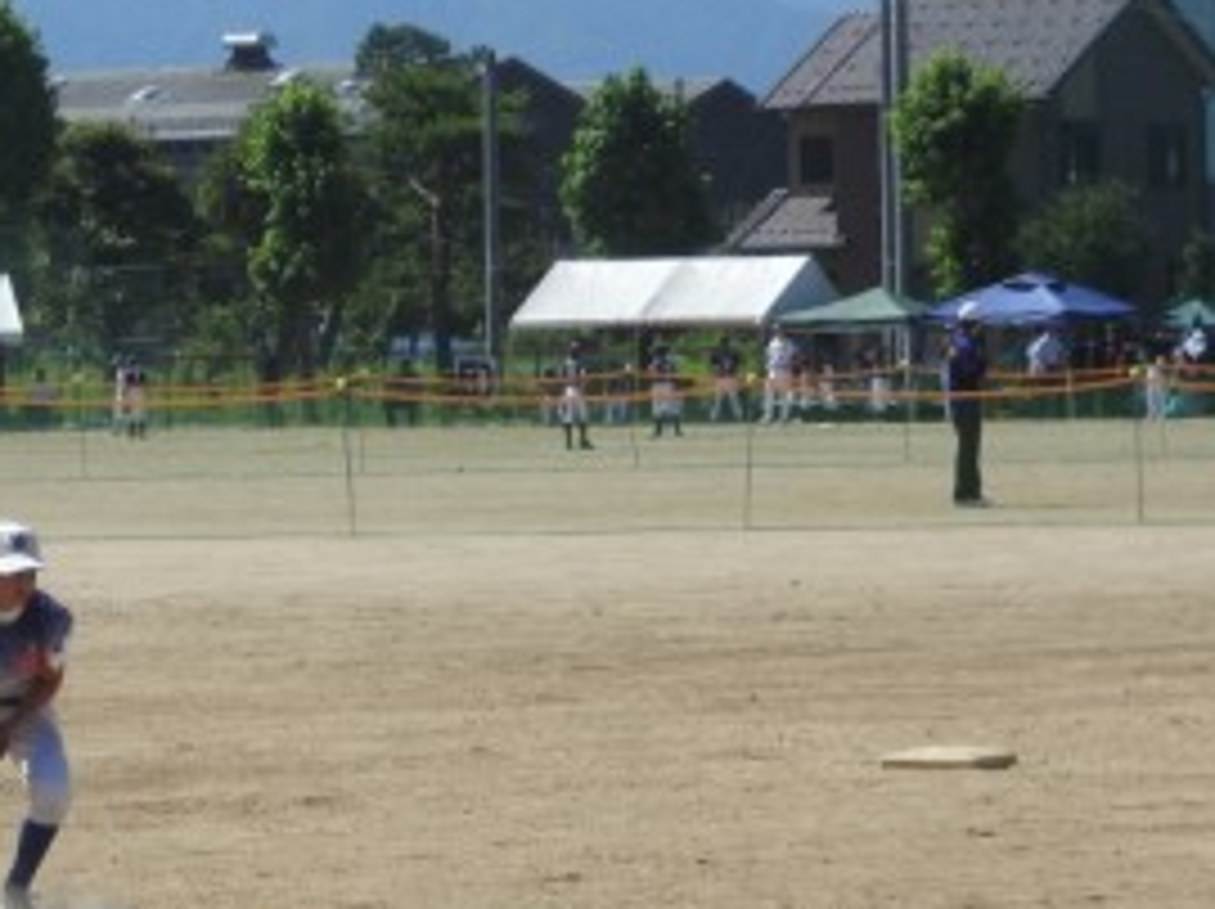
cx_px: 266
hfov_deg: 7.7
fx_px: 8977
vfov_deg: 5.8
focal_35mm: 256
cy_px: 837
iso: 100
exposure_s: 1/800
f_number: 5
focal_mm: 20.6
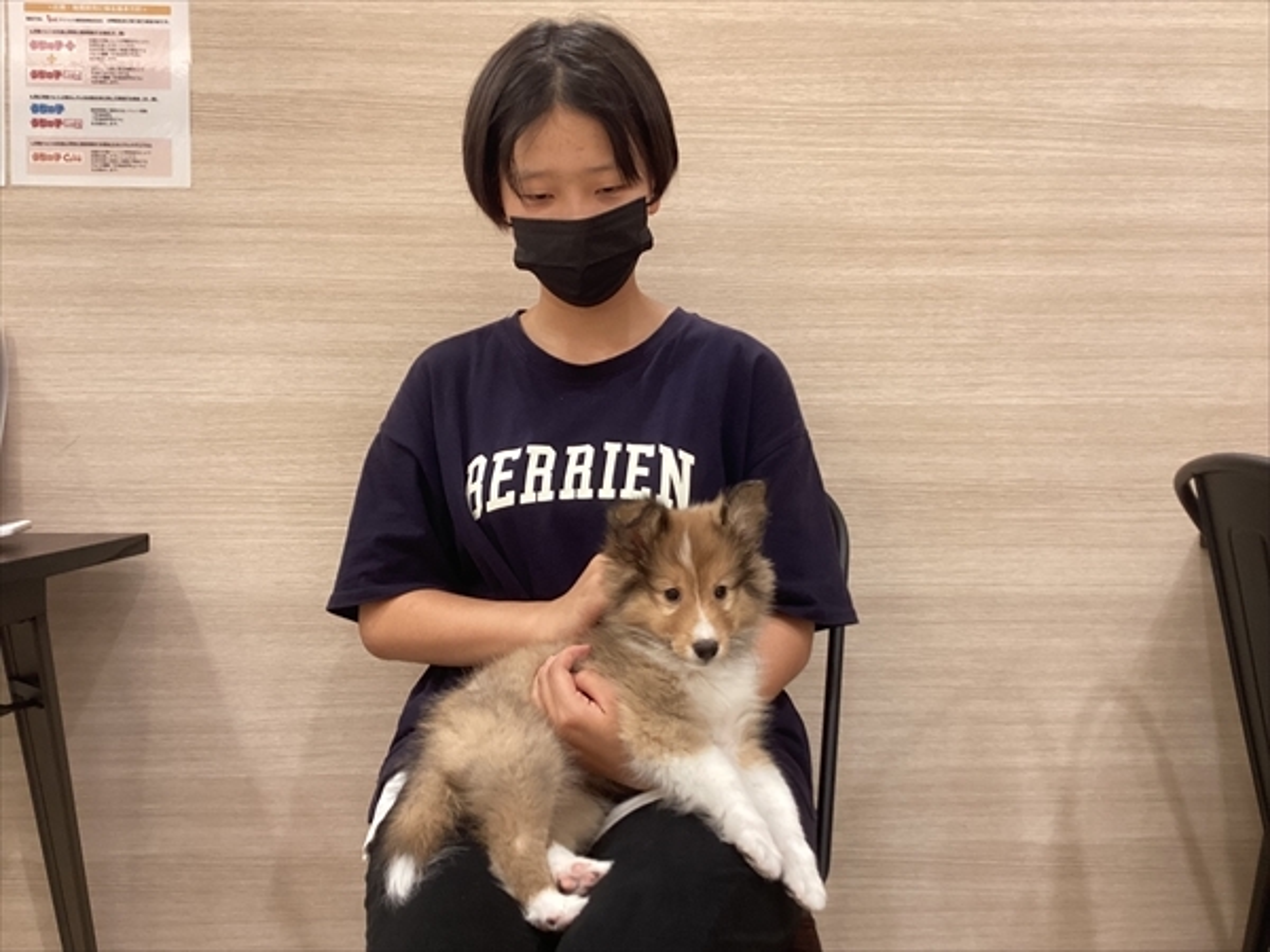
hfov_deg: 58.4
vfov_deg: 45.4
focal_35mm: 31
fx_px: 1137
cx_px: 635
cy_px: 476
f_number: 2.4
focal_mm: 3.3
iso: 125
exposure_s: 1/60
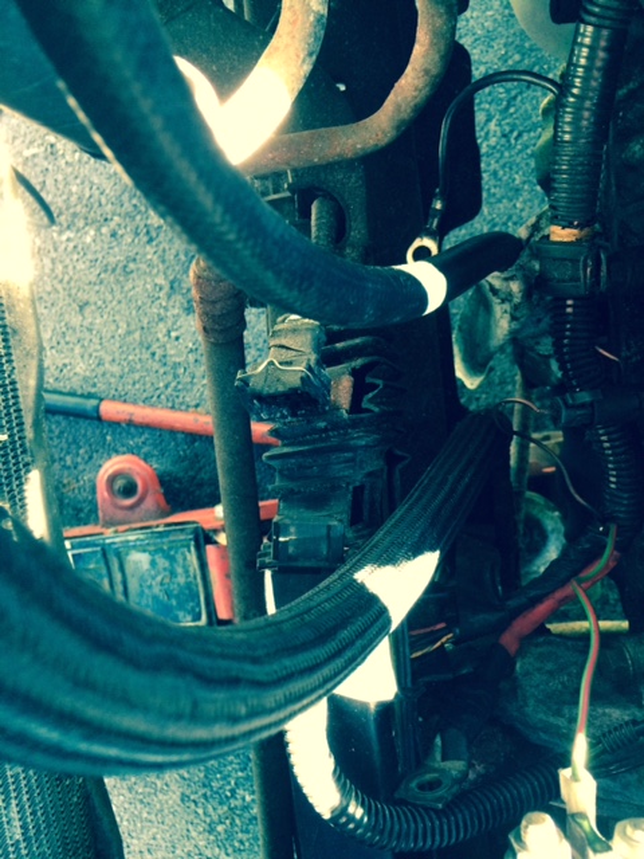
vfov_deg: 61.7
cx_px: 322
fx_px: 719
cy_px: 430
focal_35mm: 29
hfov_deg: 48.2
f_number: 2.2
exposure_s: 1/30
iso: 160
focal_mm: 4.15
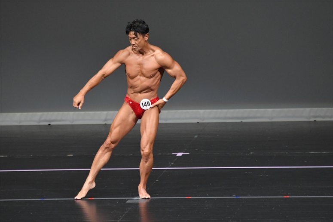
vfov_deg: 4.0
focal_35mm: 345
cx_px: 166
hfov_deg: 6.0
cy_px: 111
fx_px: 3190
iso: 4000
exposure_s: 1/400
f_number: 5.6
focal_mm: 230
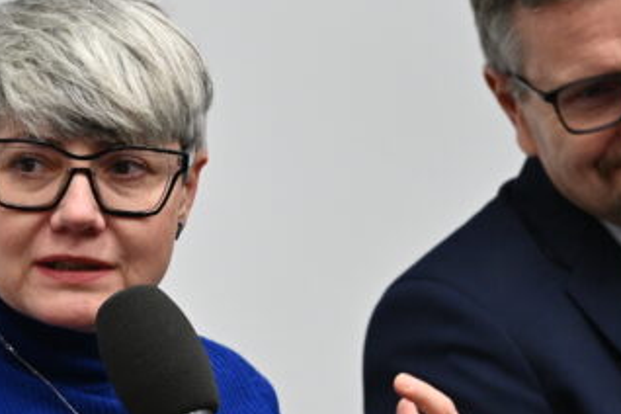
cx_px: 84
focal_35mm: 387
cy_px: 382
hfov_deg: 5.3
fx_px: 6675
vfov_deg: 3.5
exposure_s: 1/200
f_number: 4
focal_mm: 120
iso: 640
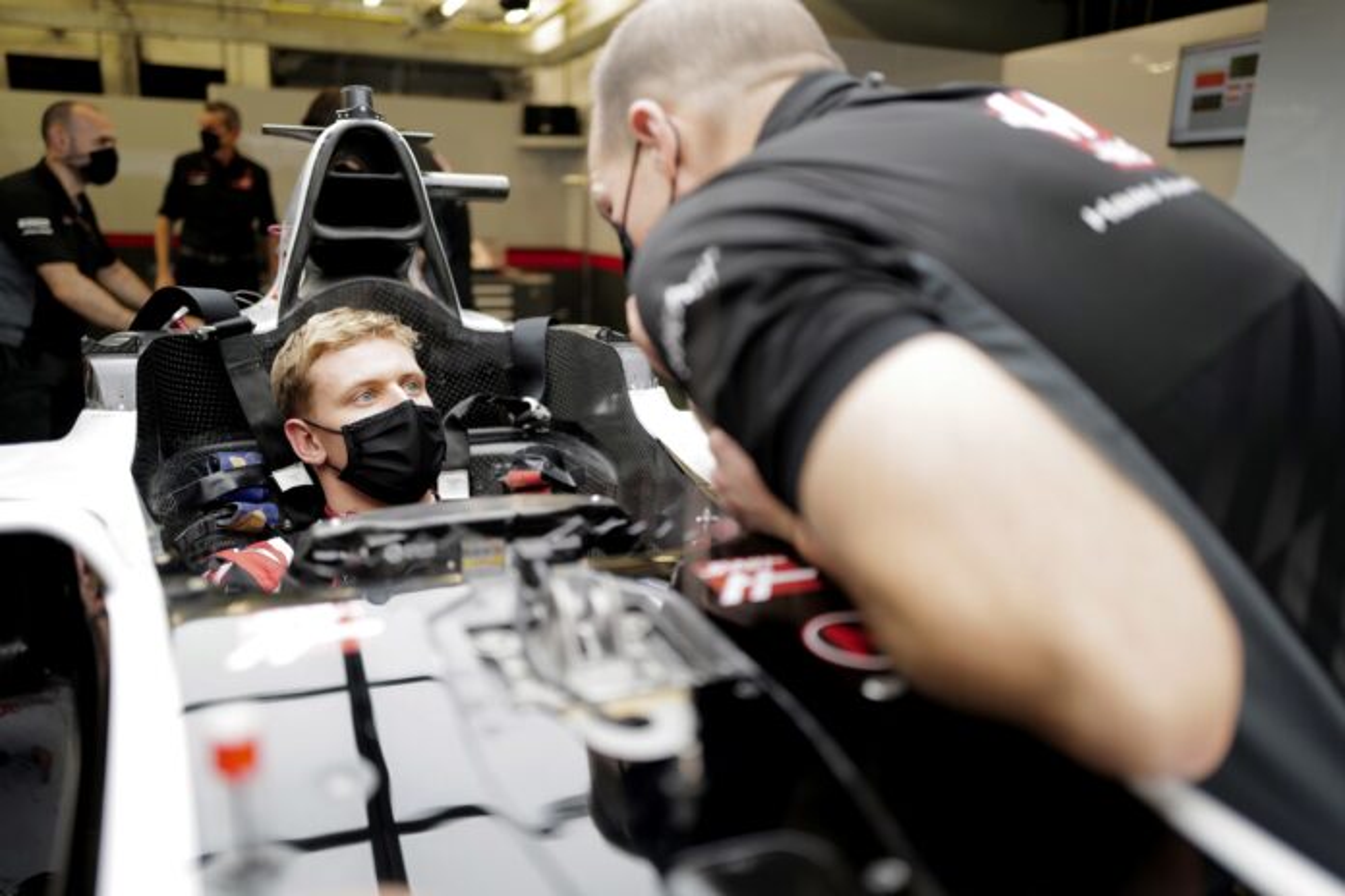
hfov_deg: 65.5
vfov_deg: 46.4
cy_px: 448
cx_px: 672
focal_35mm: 28
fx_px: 1046
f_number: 1.7
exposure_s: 1/160
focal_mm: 28
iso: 100
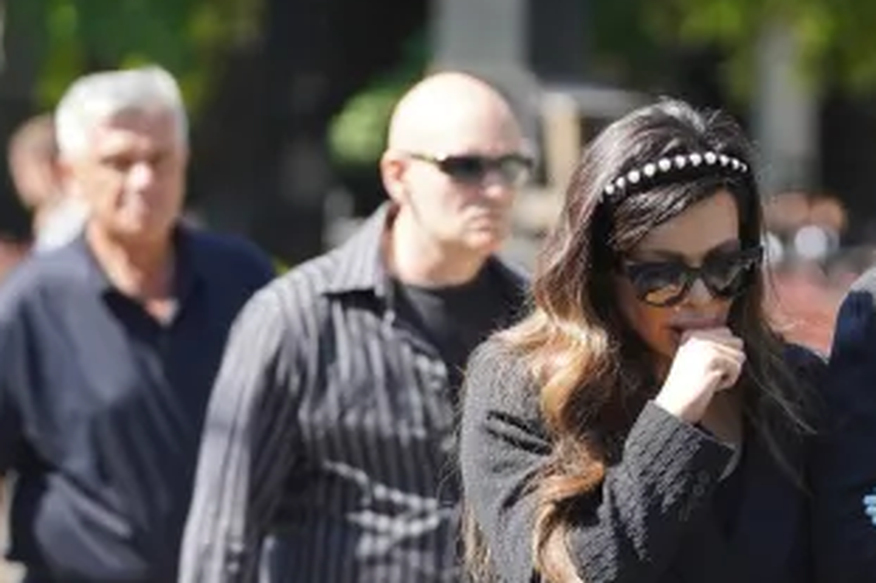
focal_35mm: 318
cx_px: 772
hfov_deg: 6.5
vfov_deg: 4.3
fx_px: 7734
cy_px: 356
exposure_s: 1/2500
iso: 640
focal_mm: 130
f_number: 2.8
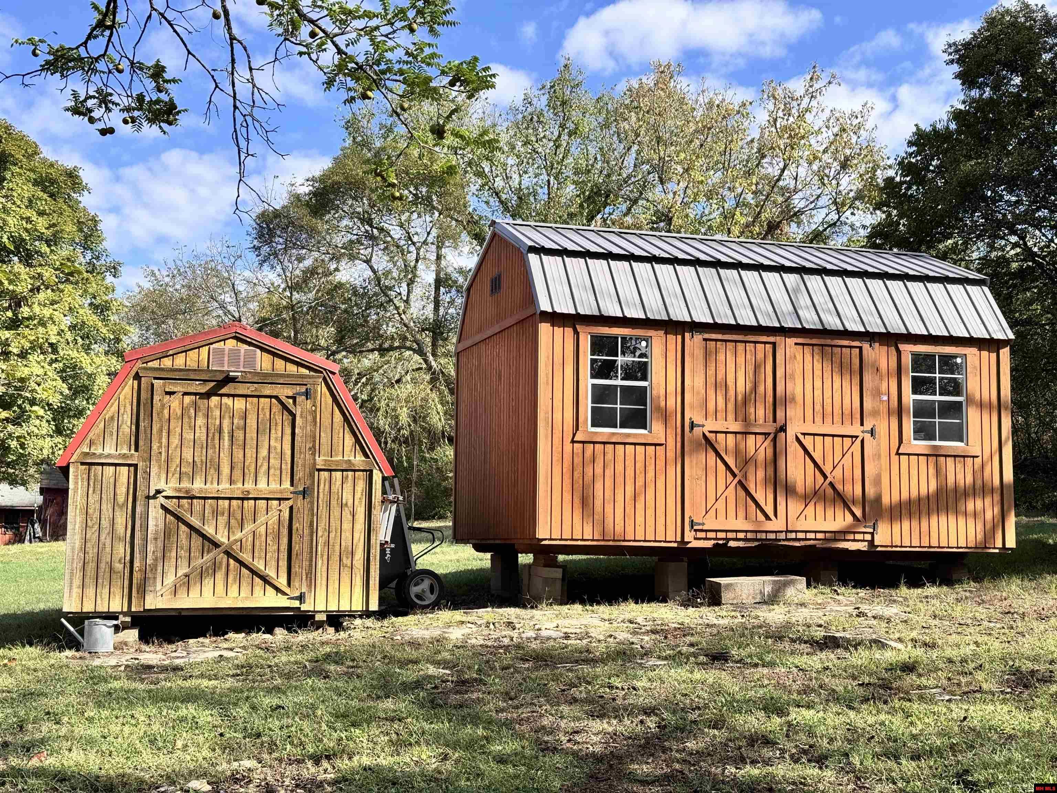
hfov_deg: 39.7
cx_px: 528
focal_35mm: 48
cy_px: 396
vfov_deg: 30.3
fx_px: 1466
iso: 64
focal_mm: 6.76
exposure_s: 1/2513
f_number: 1.78
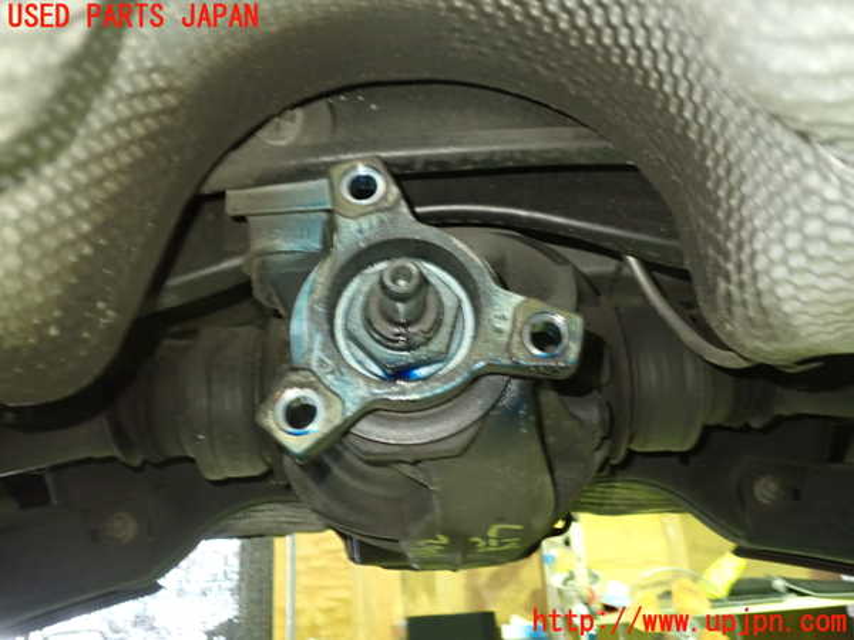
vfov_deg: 46.8
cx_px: 427
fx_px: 740
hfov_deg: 60.0
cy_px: 320
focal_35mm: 30
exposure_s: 1/15
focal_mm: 5.4
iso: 800
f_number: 2.3
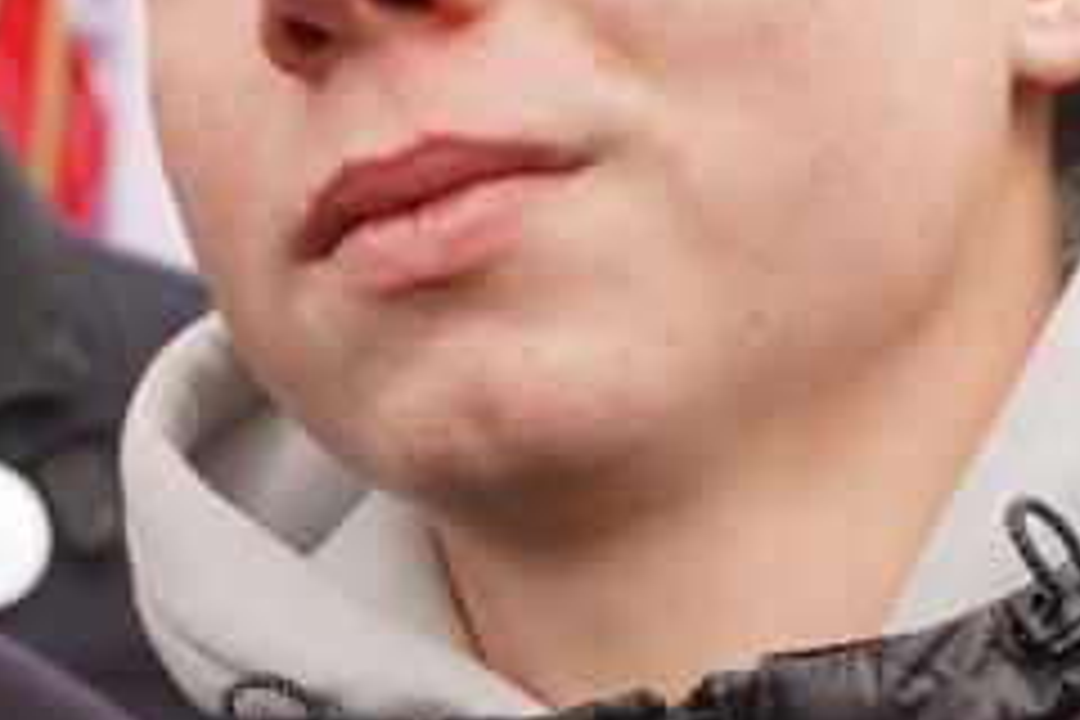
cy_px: 785
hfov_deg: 15.3
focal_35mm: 130
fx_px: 3900
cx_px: -153
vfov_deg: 10.4
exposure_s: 1/100
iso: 100
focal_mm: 24
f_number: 4
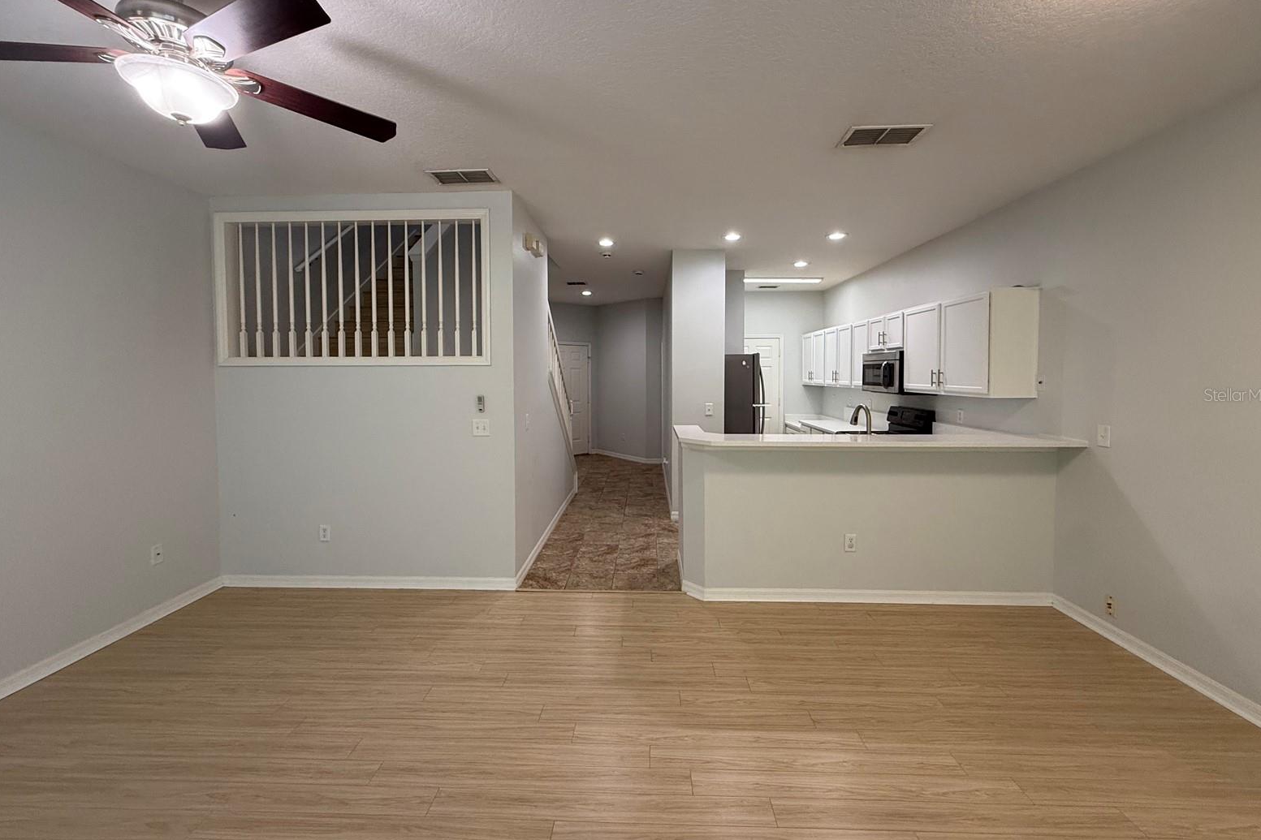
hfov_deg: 100.4
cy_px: 394
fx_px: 525
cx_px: 631
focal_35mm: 15
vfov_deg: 77.2
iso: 250
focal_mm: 2.22
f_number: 2.2
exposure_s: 1/120
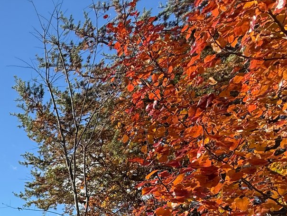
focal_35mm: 35
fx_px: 290
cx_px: -47
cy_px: 266
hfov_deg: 39.8
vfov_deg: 32.7
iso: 50
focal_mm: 2.22
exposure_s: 1/1145
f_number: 2.2
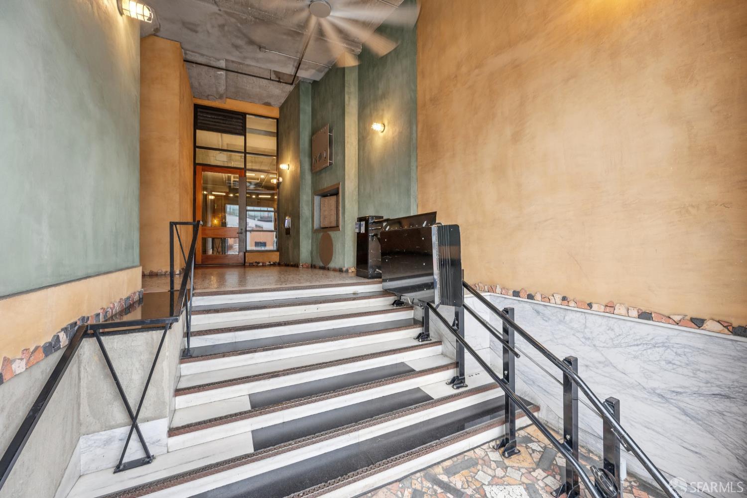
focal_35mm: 14
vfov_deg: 81.2
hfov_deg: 104.3
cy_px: 249
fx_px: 290
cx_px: 374
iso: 500
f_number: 6.3
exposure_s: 1/15
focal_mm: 14
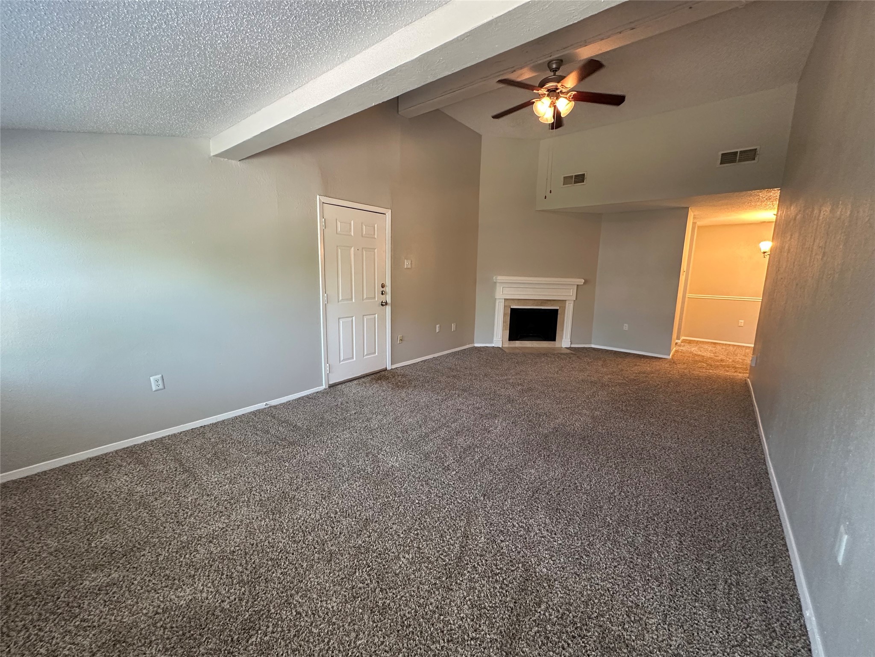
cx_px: 438
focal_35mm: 14
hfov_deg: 102.1
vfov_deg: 85.7
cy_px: 328
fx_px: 354
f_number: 2.2
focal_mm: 2.22
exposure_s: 1/60
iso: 320
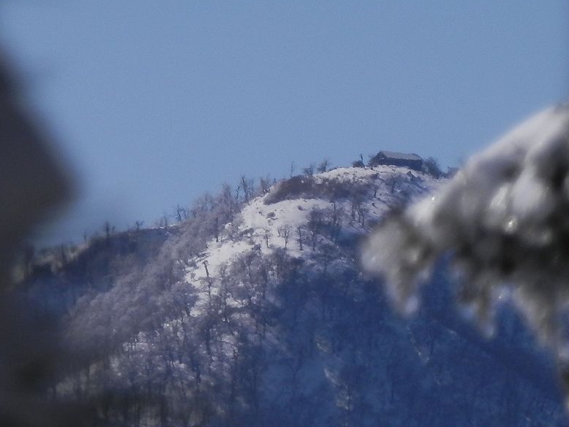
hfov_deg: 4.4
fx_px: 7466
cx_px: 292
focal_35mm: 454
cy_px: 211
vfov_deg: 3.3
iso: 80
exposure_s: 1/1000
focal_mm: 78.6
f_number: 6.9
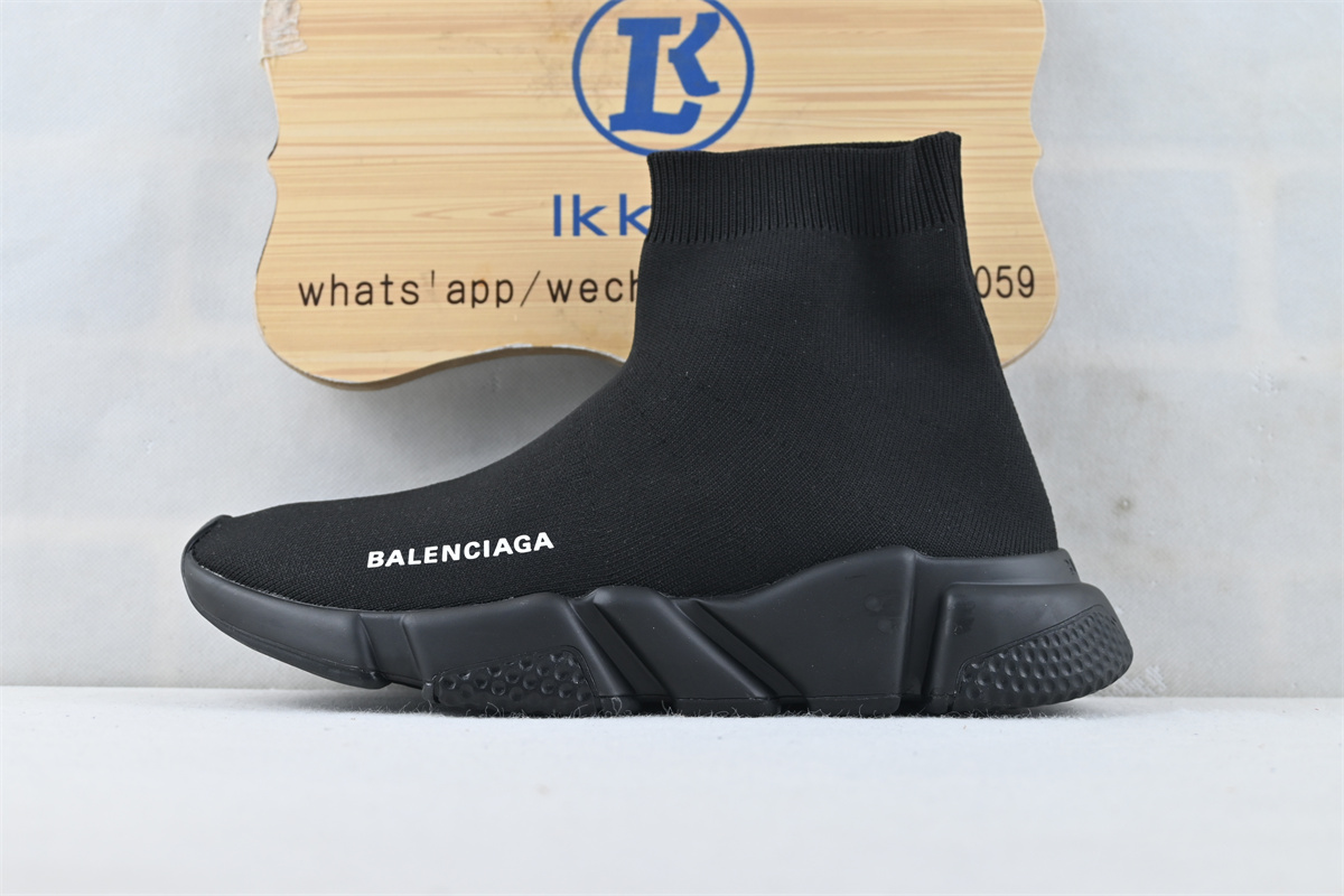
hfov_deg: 43.6
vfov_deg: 29.9
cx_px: 672
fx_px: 1680
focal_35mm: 45
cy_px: 448
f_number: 4.8
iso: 200
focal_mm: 30
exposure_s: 1/80
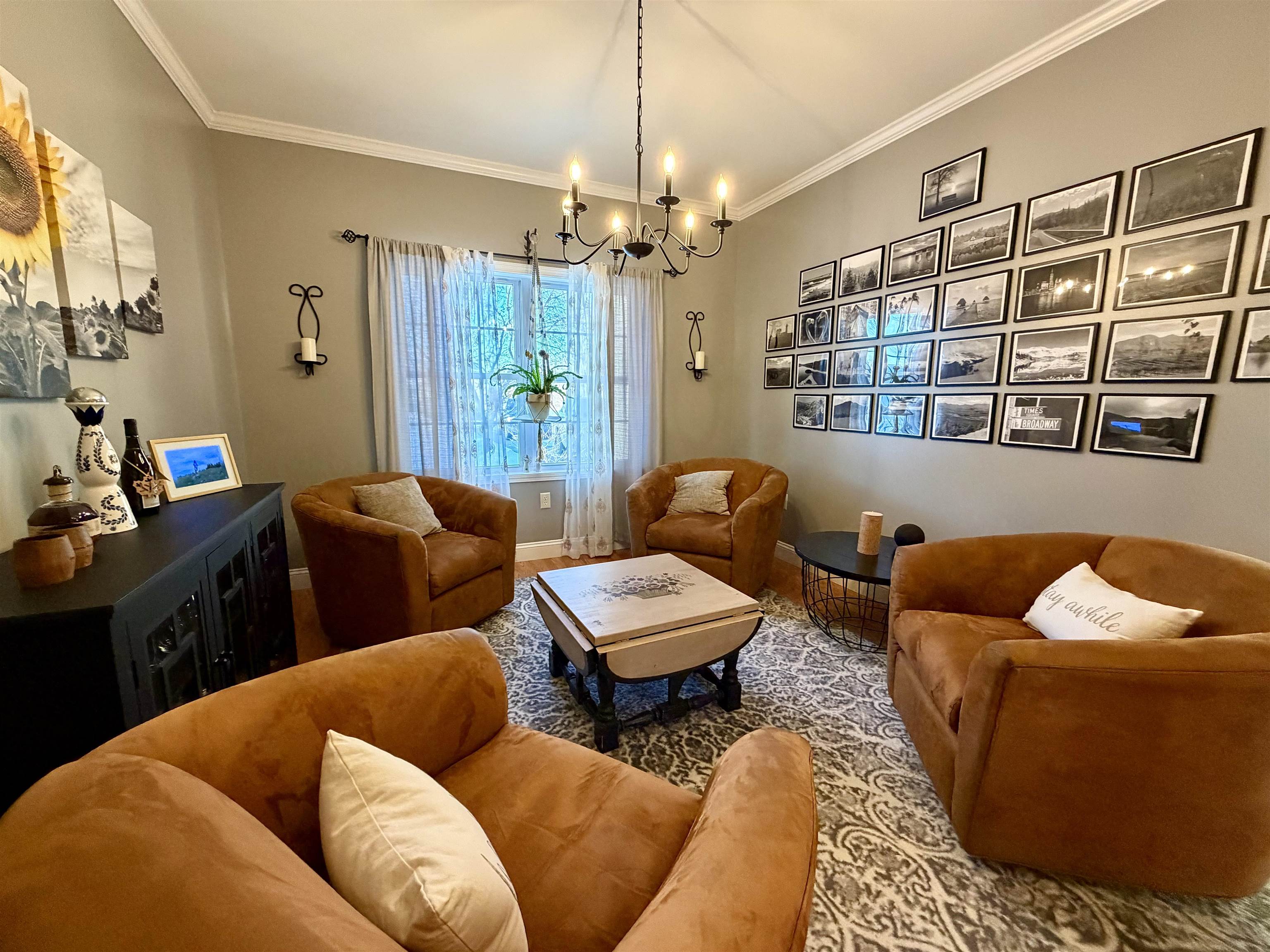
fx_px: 514
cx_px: 635
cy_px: 476
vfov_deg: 85.7
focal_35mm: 14
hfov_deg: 102.1
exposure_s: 1/60
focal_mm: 2.22
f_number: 2.2
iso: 500
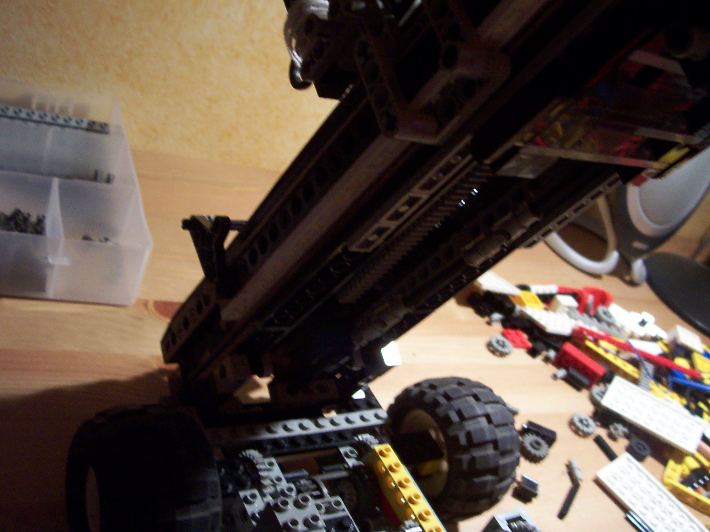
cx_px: 355
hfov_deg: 50.1
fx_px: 759
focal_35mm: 37
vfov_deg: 38.7
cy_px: 266
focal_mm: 5.6
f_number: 2.8
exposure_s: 1/20
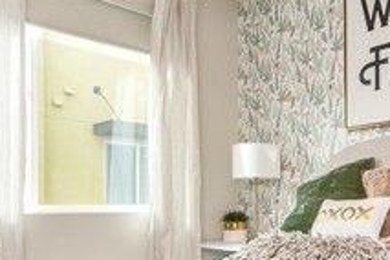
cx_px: 284
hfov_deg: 45.1
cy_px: 212
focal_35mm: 42
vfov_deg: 31.0
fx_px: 455
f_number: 5
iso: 200
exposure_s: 1/100
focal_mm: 14
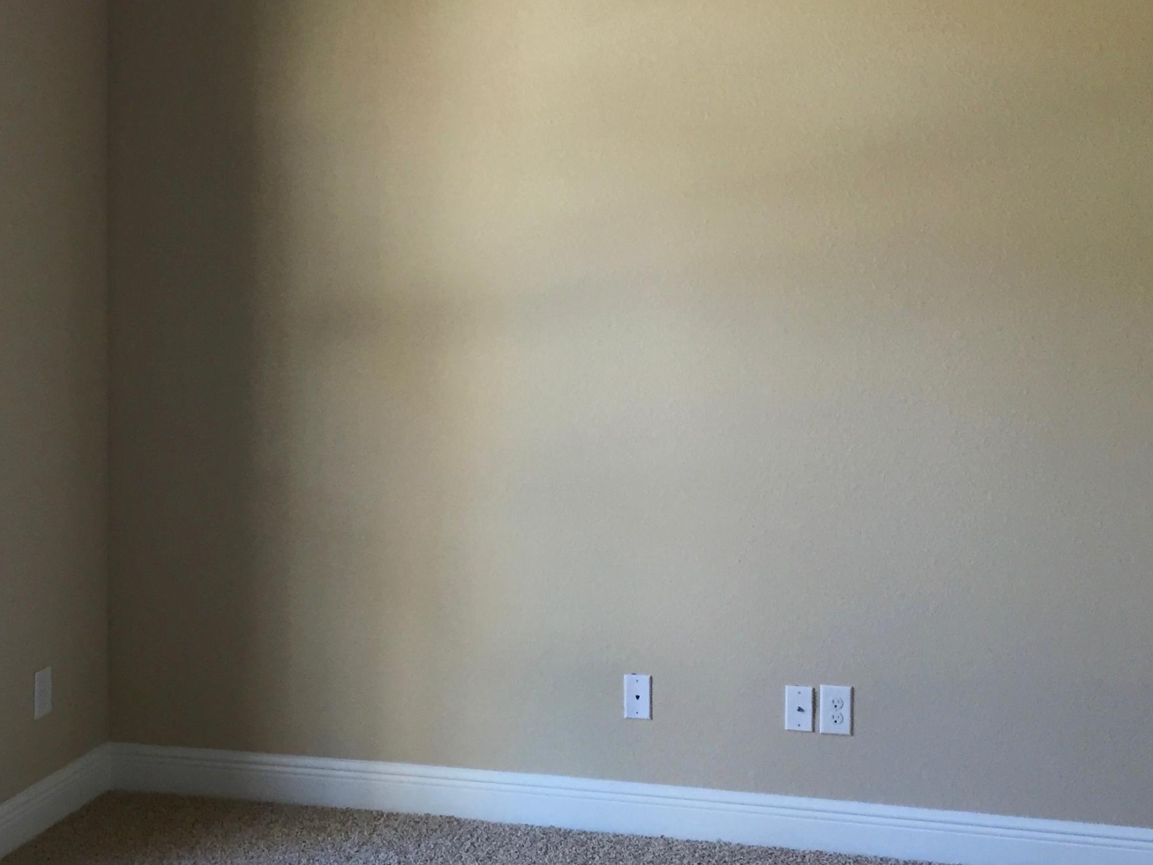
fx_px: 1665
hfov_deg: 38.2
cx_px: 577
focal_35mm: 50
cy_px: 294
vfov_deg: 28.9
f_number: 2.2
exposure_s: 1/30
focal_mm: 4.15
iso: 40
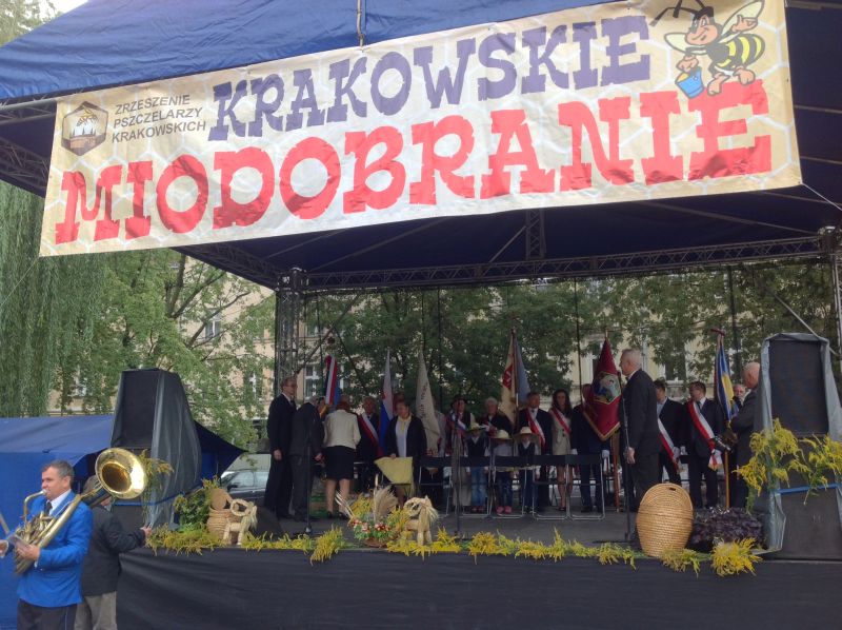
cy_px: 315
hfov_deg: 52.7
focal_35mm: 35
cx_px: 421
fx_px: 850
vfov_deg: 40.6
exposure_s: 1/120
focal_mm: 4.28
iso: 64
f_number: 2.4
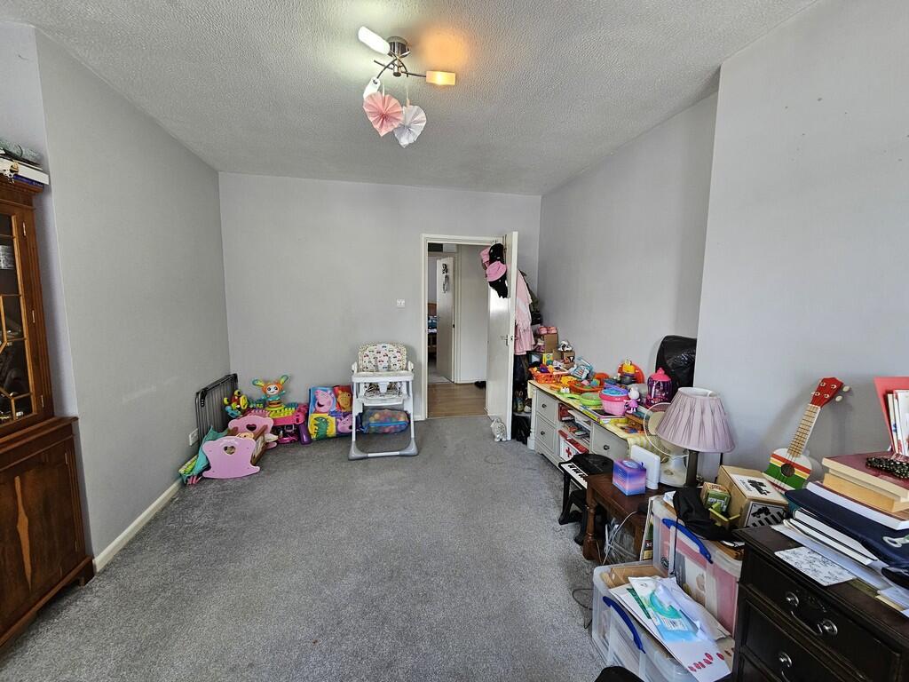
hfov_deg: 106.2
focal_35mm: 13
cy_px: 341
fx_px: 341
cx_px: 454
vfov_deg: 89.9
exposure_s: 1/50
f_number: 2.2
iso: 250
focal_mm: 2.2
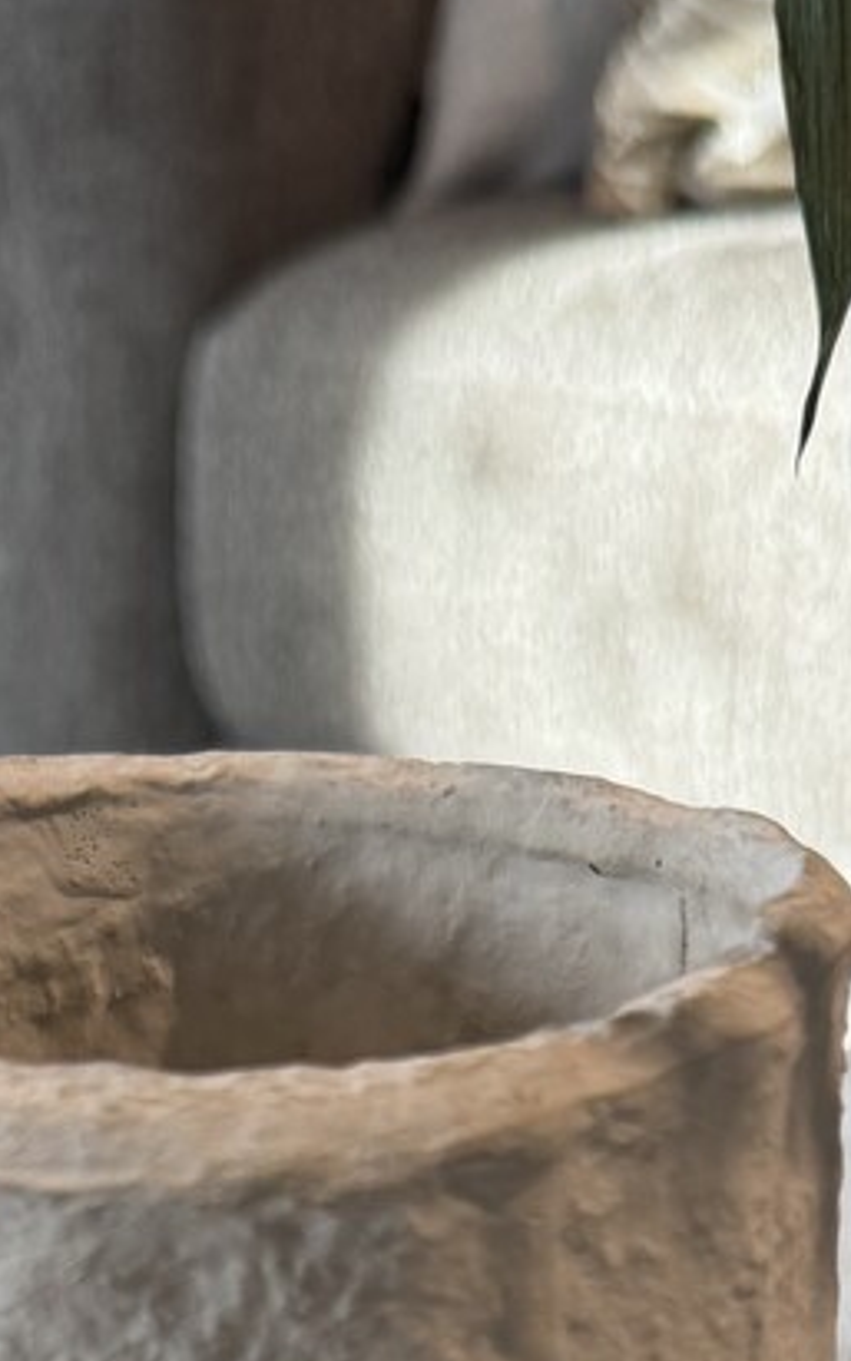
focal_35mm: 99
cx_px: 407
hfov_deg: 13.2
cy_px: 2186
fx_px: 3672
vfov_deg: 18.1
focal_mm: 6.76
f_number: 1.78
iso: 80
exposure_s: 1/292
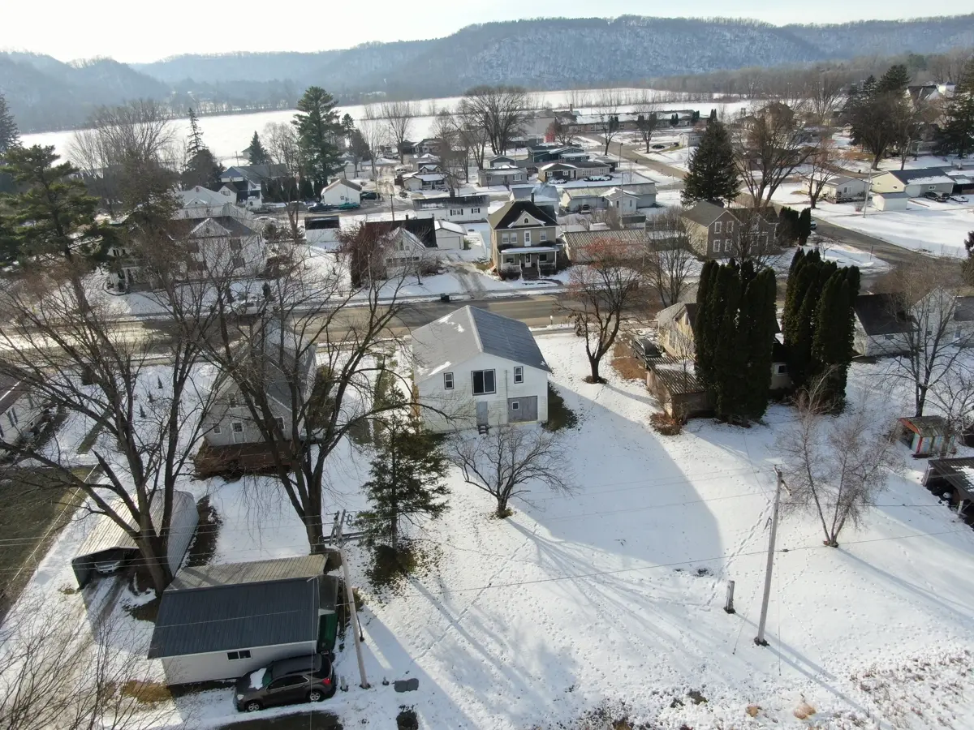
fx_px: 675
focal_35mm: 24
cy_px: 365
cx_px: 487
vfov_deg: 56.8
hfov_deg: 71.6
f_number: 2.8
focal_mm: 4.39
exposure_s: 1/800
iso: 100
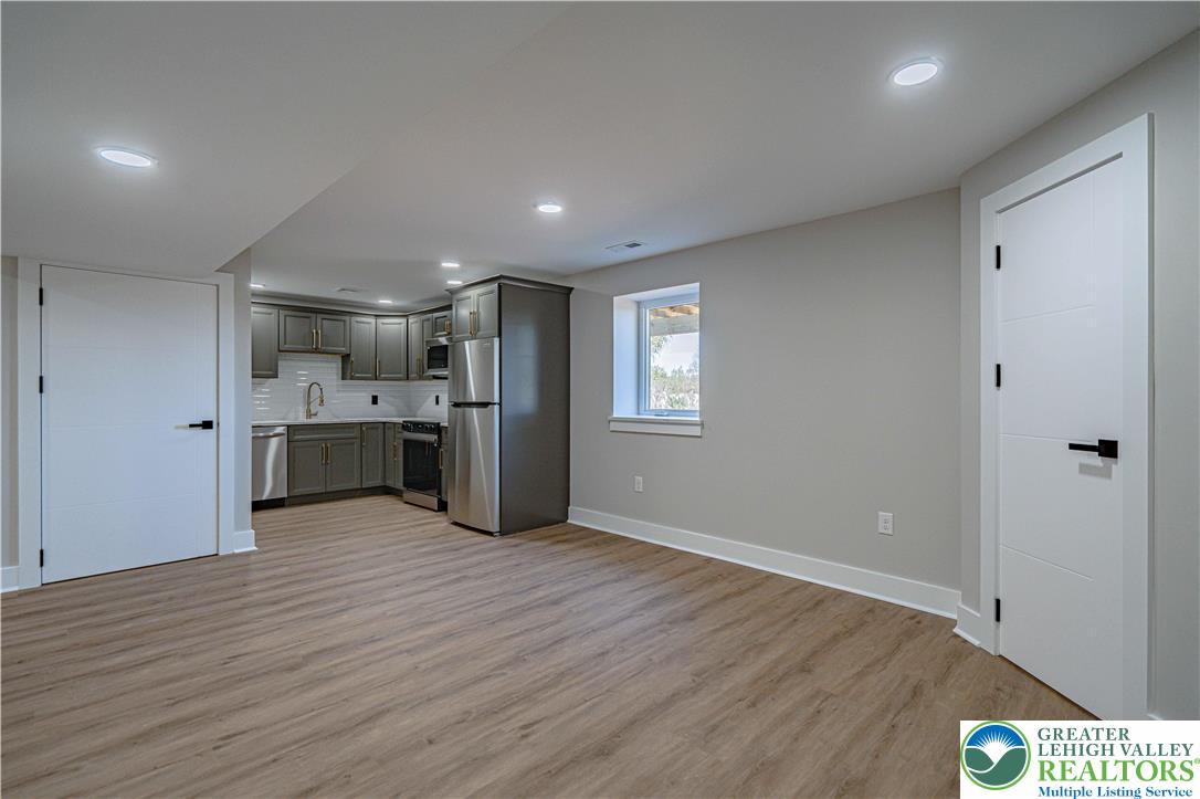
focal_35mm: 16
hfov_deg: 96.8
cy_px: 400
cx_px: 600
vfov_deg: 73.7
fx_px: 533
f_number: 4
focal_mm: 16
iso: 1250
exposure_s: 1/1250
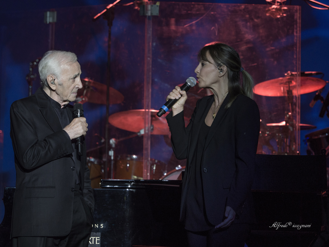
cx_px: 164
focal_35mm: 421
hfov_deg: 4.7
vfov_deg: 3.5
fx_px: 4000
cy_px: 124
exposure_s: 1/50
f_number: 4
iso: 800
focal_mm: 210
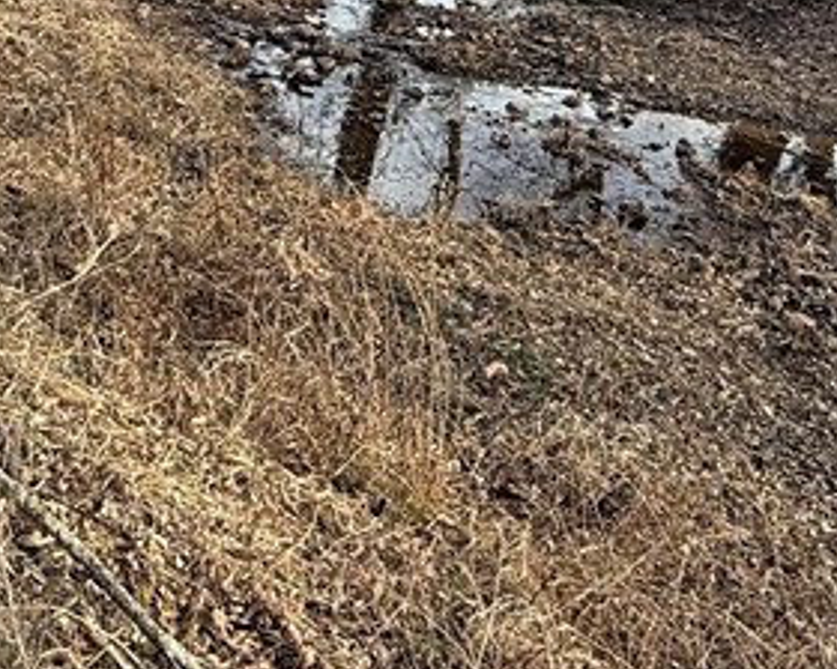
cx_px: 272
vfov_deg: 27.8
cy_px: -54
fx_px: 1239
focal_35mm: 50
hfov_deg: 36.9
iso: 64
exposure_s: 1/416
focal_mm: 2.22
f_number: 2.2
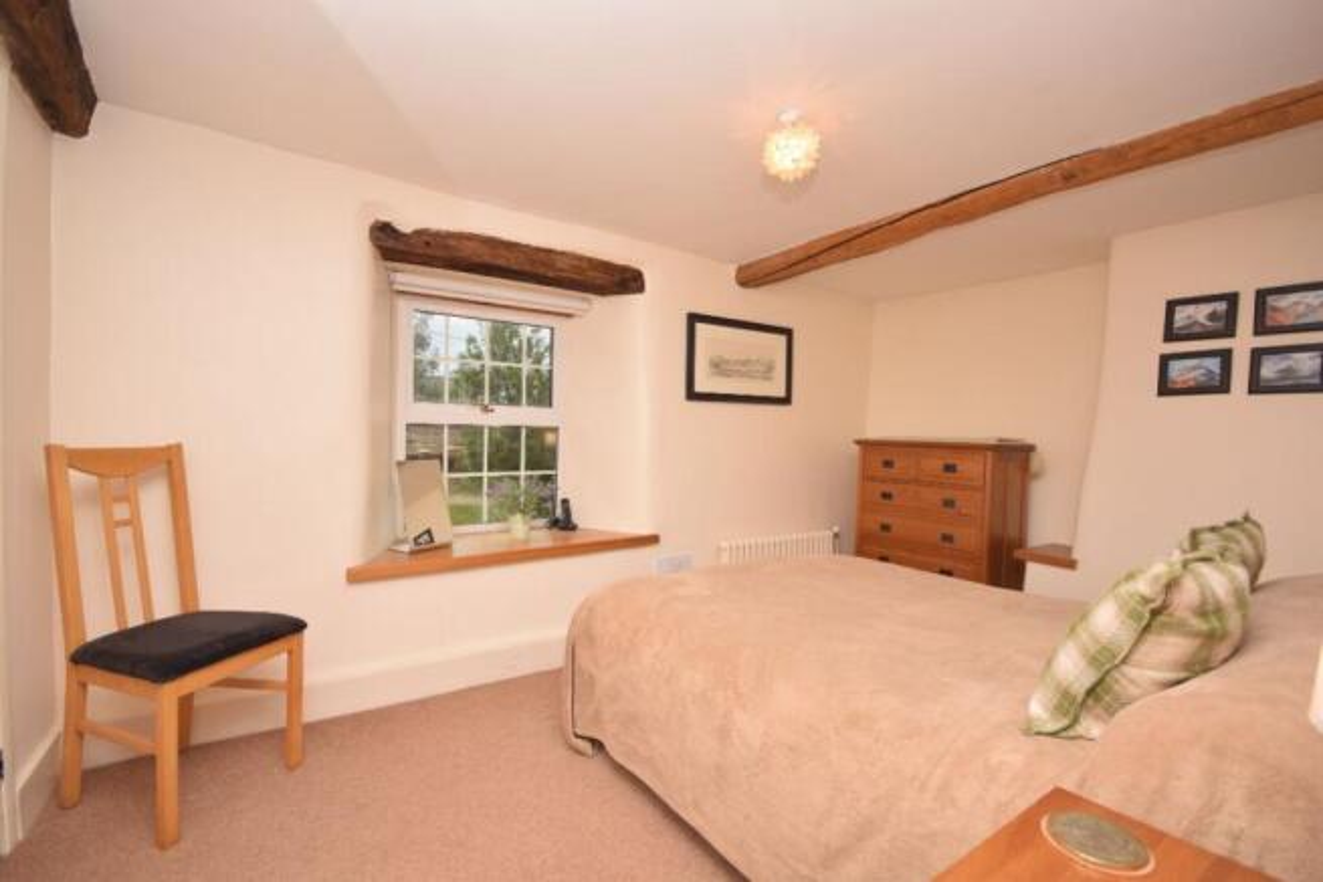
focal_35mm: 15
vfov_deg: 77.4
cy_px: 441
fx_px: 551
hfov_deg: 100.4
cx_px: 662
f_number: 4
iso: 100
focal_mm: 10
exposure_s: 1/60
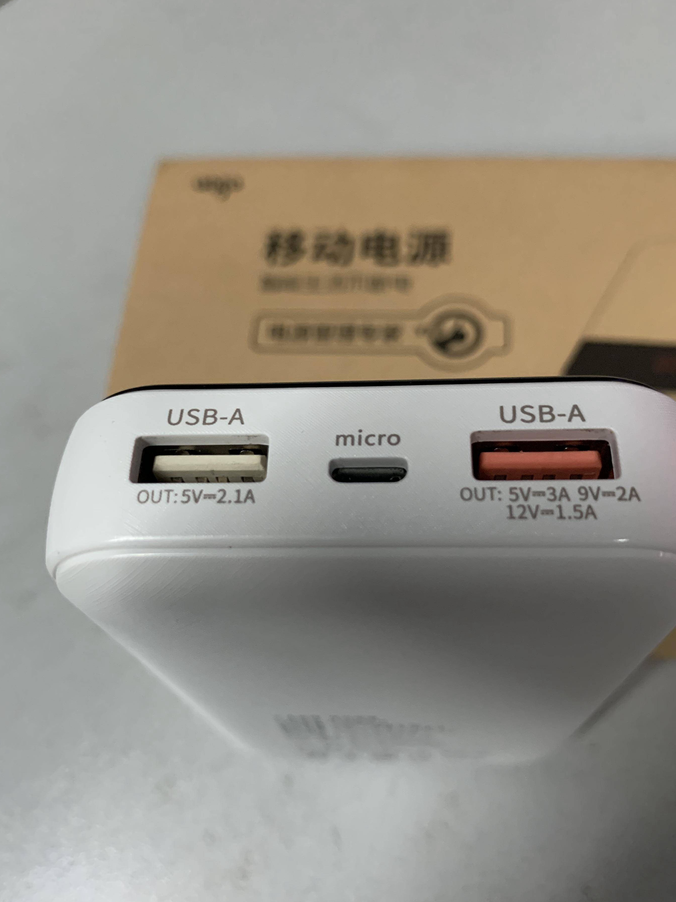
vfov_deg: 61.6
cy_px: 474
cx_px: 339
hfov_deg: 48.2
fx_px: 755
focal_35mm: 29
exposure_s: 1/50
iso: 320
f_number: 1.8
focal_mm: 4.25
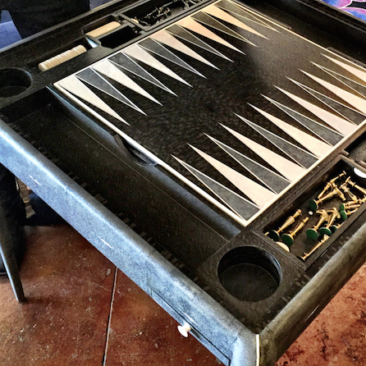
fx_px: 550
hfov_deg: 36.6
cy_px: 154
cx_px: 226
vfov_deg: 36.7
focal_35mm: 46
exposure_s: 1/30
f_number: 2.2
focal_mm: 4.15
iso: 200
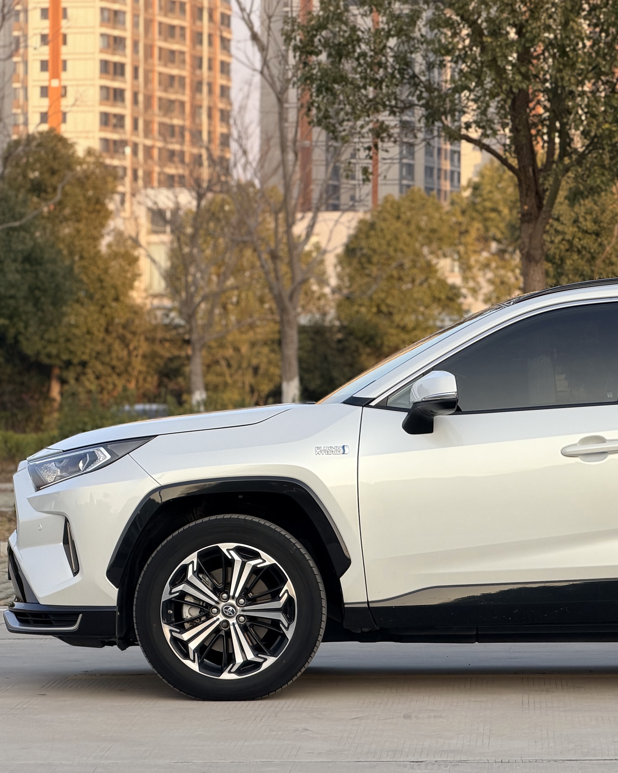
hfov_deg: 9.8
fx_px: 3567
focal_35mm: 156
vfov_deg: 12.4
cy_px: 357
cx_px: 585
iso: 50
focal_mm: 16.89
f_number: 2.8
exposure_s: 1/336
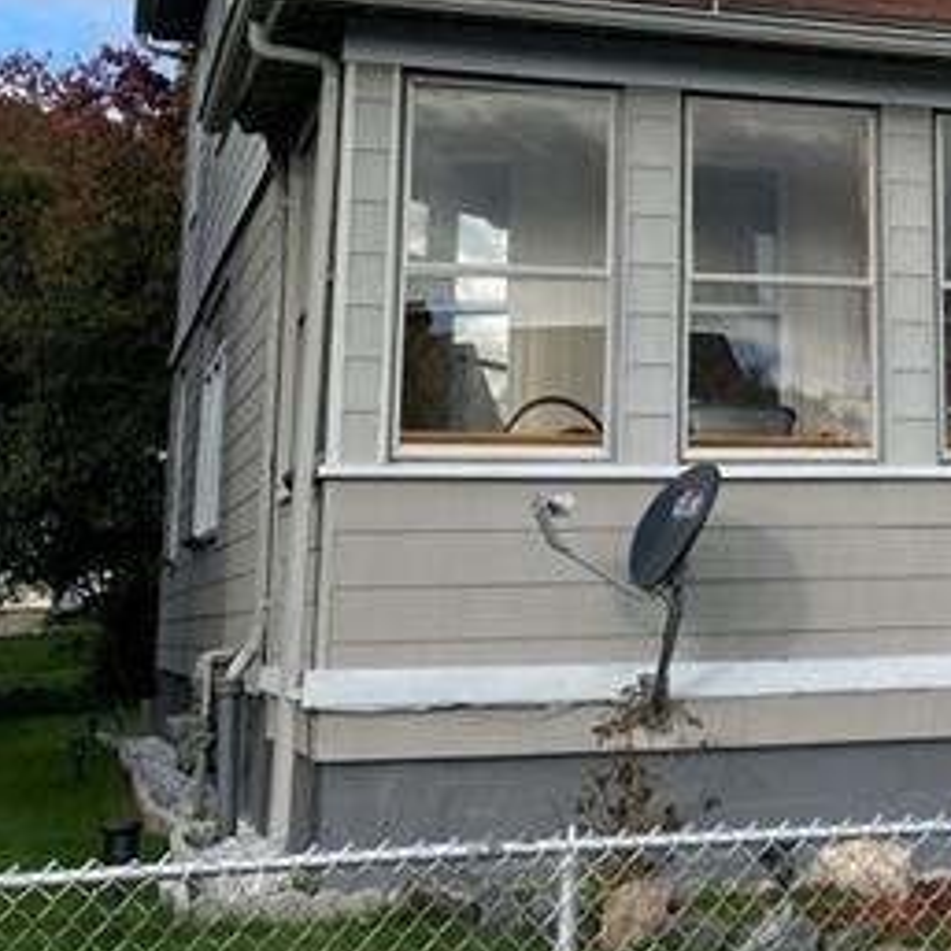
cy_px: 107
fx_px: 2300
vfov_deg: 22.8
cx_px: 995
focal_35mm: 74
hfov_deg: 22.3
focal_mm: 3.99
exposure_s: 1/1104
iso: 20
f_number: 1.8
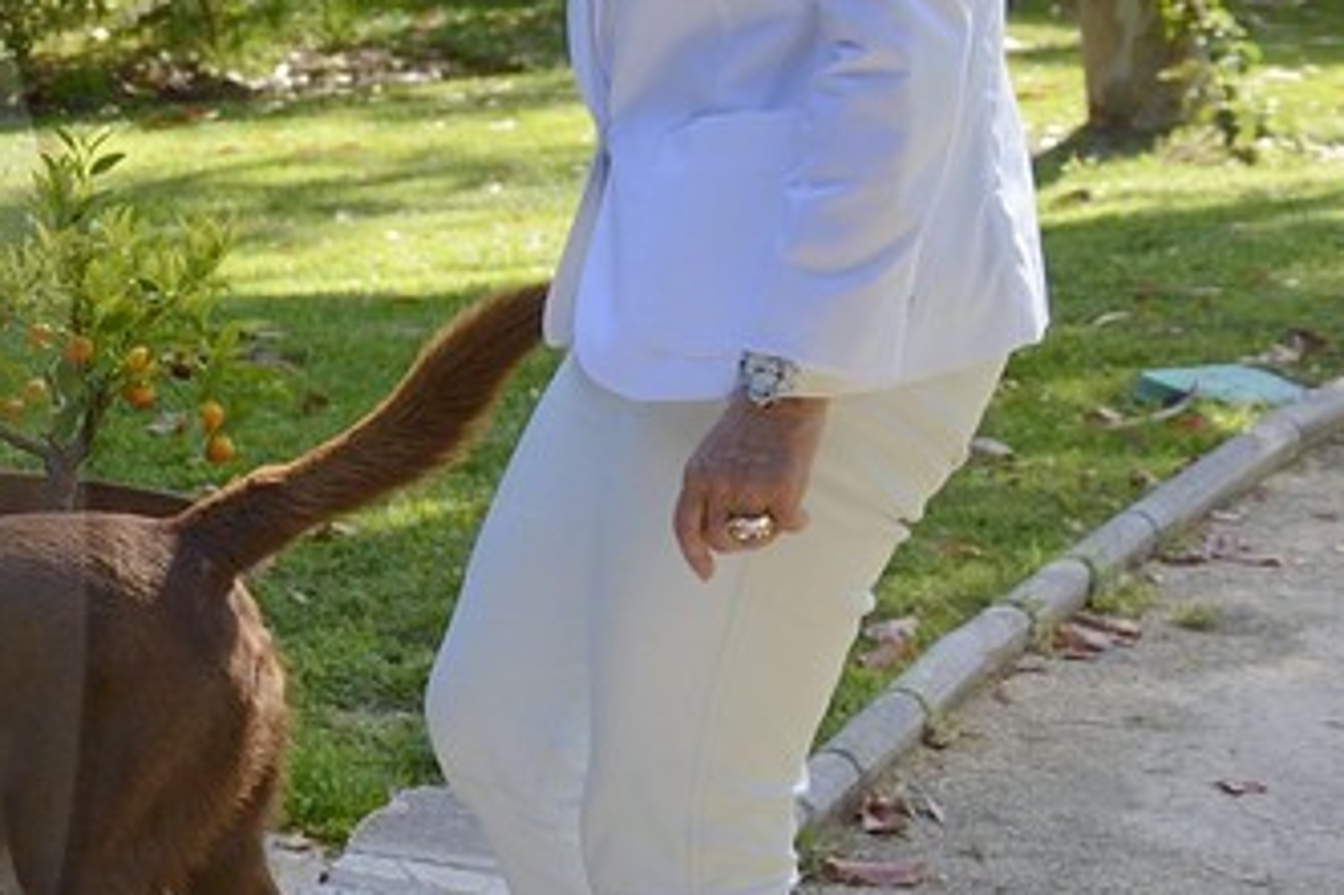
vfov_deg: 8.9
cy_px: 571
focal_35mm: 154
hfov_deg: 11.6
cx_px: -1583
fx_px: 5746
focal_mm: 32
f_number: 4.5
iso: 200
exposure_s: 1/250
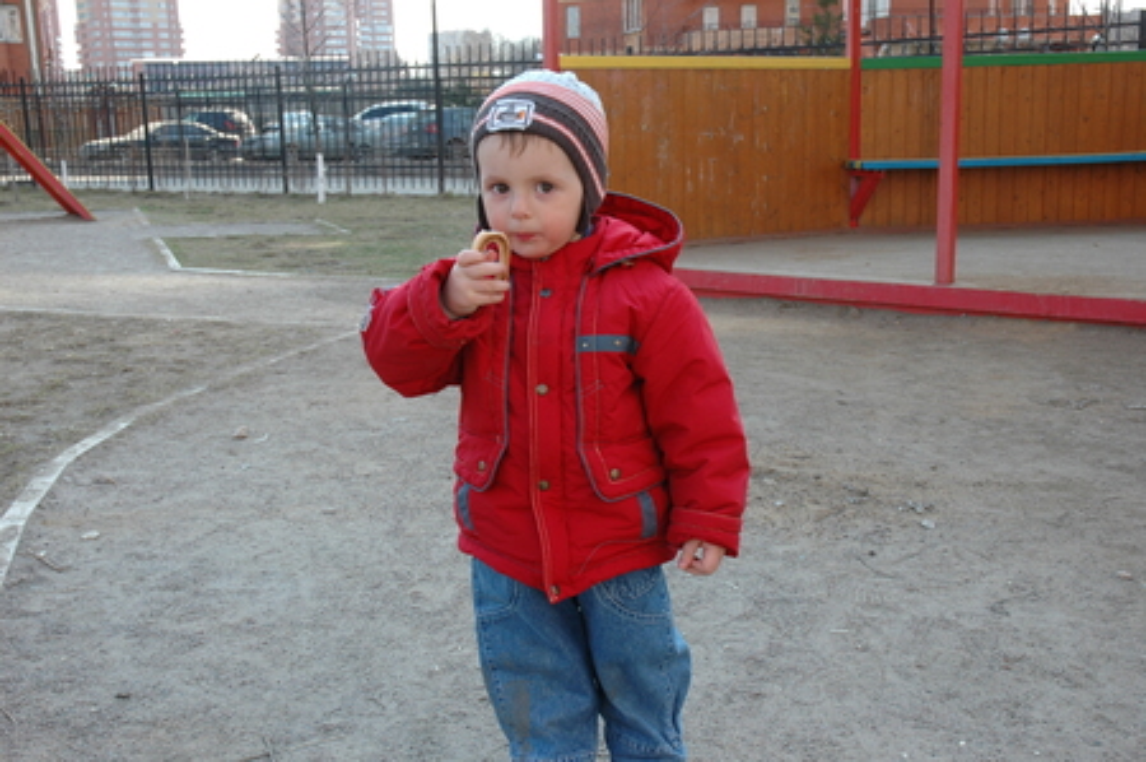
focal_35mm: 40
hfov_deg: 48.0
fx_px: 1288
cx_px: 573
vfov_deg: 32.9
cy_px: 381
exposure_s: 1/200
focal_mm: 27
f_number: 7.1
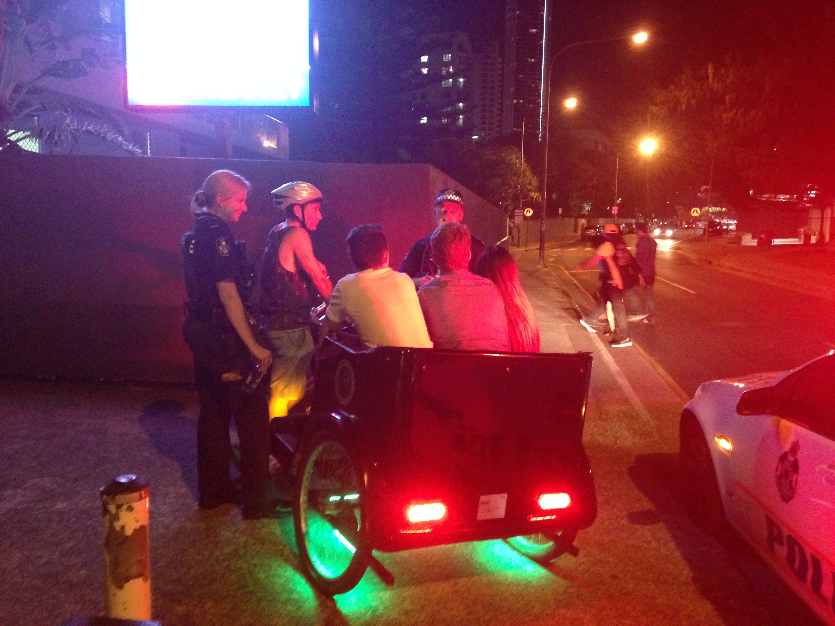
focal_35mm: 33
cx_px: 418
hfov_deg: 55.4
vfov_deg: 42.9
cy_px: 313
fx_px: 796
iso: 640
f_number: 2.4
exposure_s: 1/15
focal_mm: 4.12
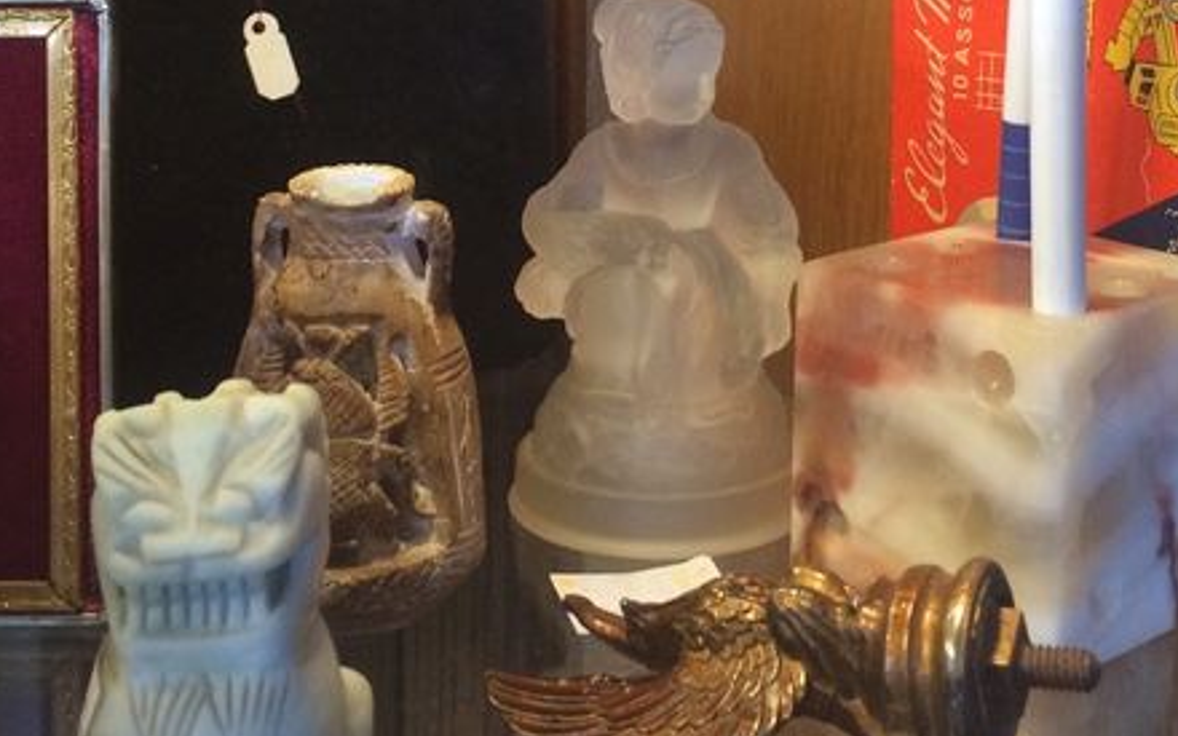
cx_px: 635
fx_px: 2087
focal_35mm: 65
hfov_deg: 31.5
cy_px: -95
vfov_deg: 19.1
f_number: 2.2
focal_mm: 4.12
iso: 160
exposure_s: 1/30
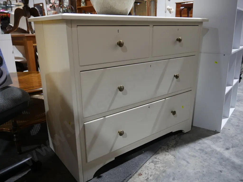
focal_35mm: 28
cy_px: 91
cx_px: 122
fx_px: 197
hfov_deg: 63.4
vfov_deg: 49.8
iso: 400
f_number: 3.5
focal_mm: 14
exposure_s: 1/60
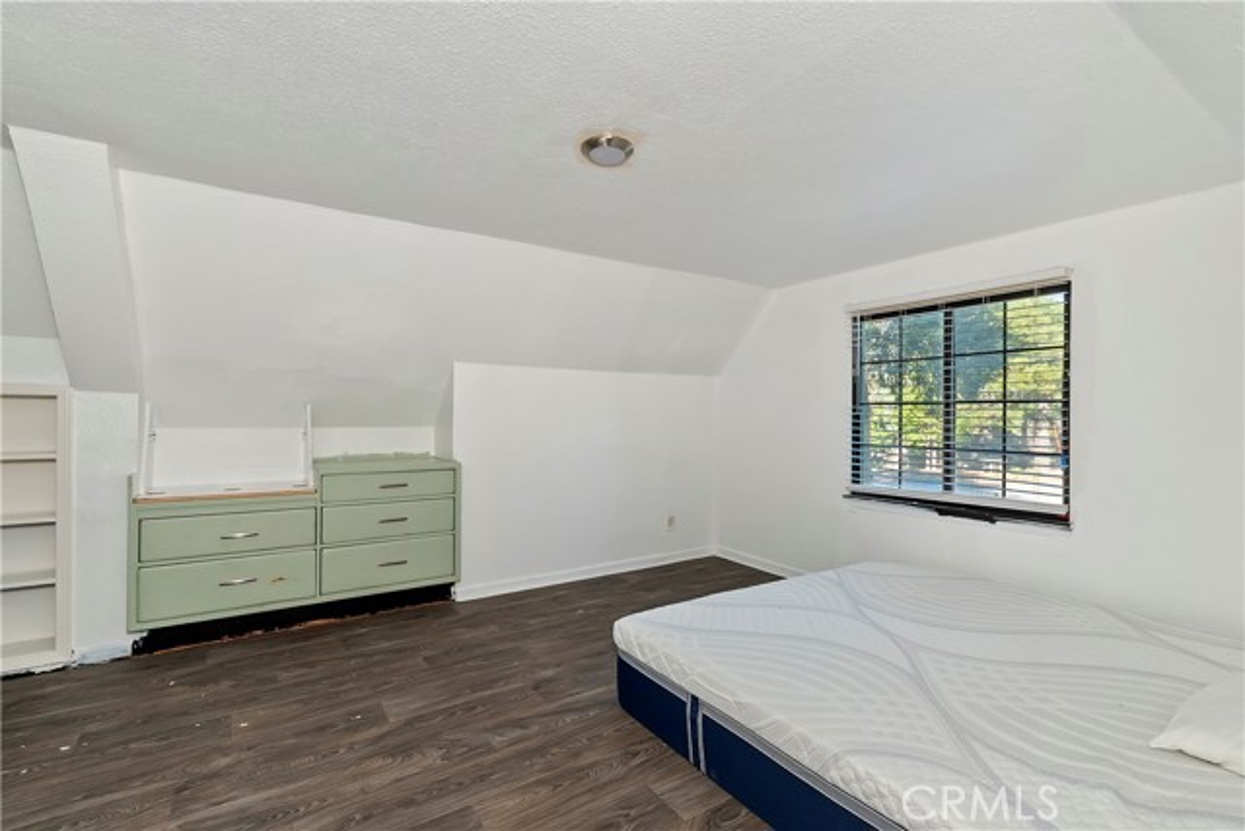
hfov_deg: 100.4
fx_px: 519
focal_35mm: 15
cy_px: 416
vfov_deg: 77.4
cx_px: 622
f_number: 8
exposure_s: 1/30
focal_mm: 10
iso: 400
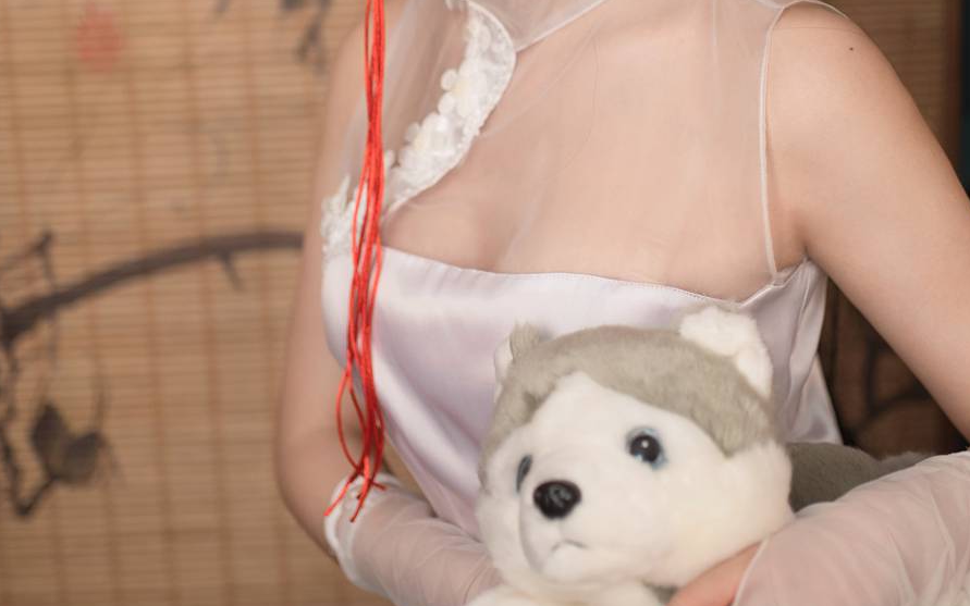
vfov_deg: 17.8
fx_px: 1903
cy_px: 66
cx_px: 539
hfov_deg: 28.6
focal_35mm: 72
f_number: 1.4
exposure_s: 1/160
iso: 400
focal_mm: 35
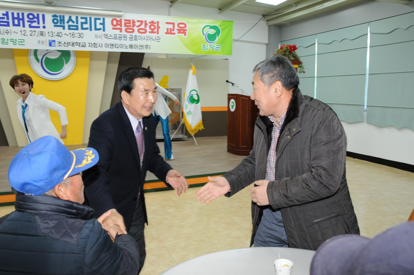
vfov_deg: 41.6
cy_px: 138
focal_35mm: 32
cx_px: 207
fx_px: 362
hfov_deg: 59.6
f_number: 7.1
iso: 800
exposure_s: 1/60
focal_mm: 21
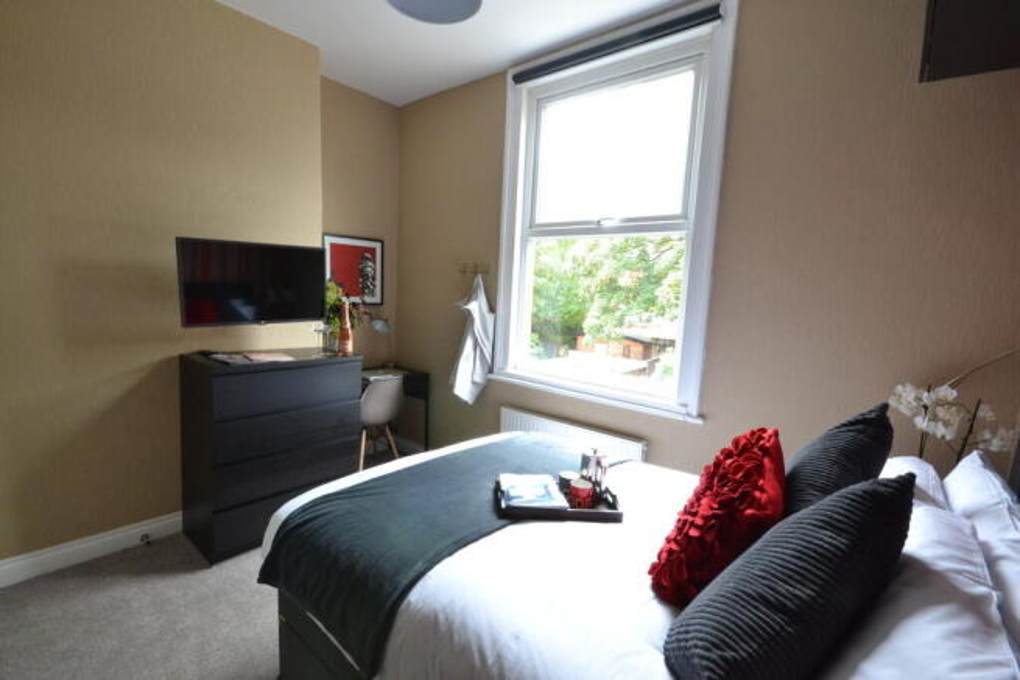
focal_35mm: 15
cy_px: 340
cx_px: 510
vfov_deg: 77.4
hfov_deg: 100.4
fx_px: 425
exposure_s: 1/3
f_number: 18
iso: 800
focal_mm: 10
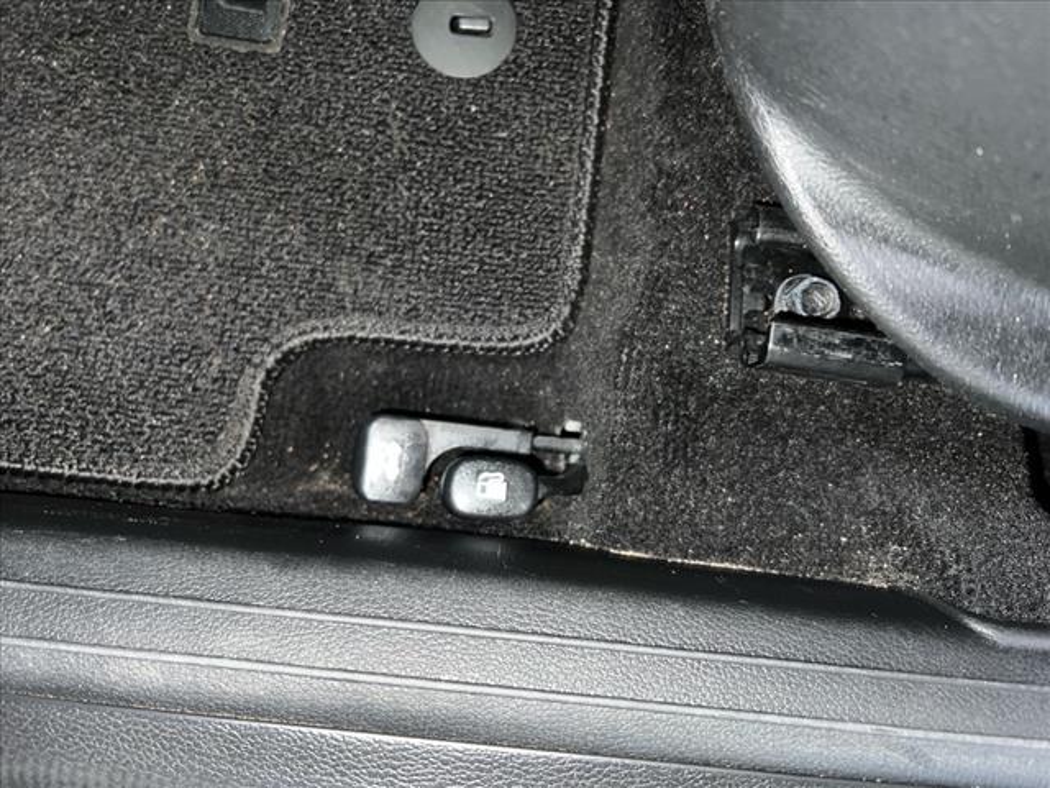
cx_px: 525
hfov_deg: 67.3
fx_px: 789
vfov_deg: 53.1
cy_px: 394
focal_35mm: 26
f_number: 1.5
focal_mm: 5.7
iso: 50
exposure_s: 1/4
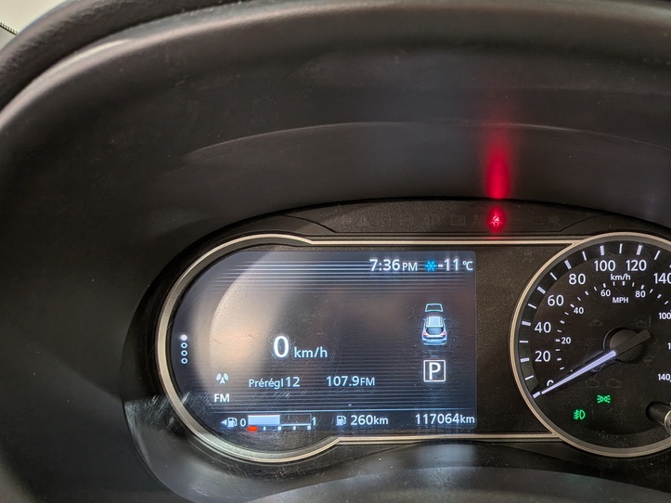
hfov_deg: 52.6
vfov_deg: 41.2
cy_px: 340
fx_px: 659
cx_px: 463
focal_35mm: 34
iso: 30
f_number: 1.7
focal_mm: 4.53
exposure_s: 1/52
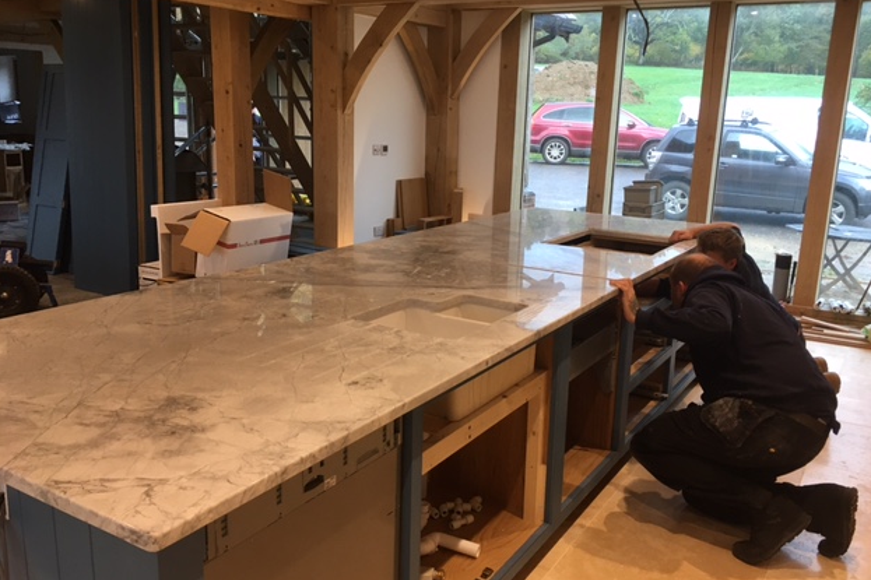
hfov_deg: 60.3
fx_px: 750
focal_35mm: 31
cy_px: 281
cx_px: 446
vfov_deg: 42.3
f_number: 2.2
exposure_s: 1/33
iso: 50
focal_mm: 4.15
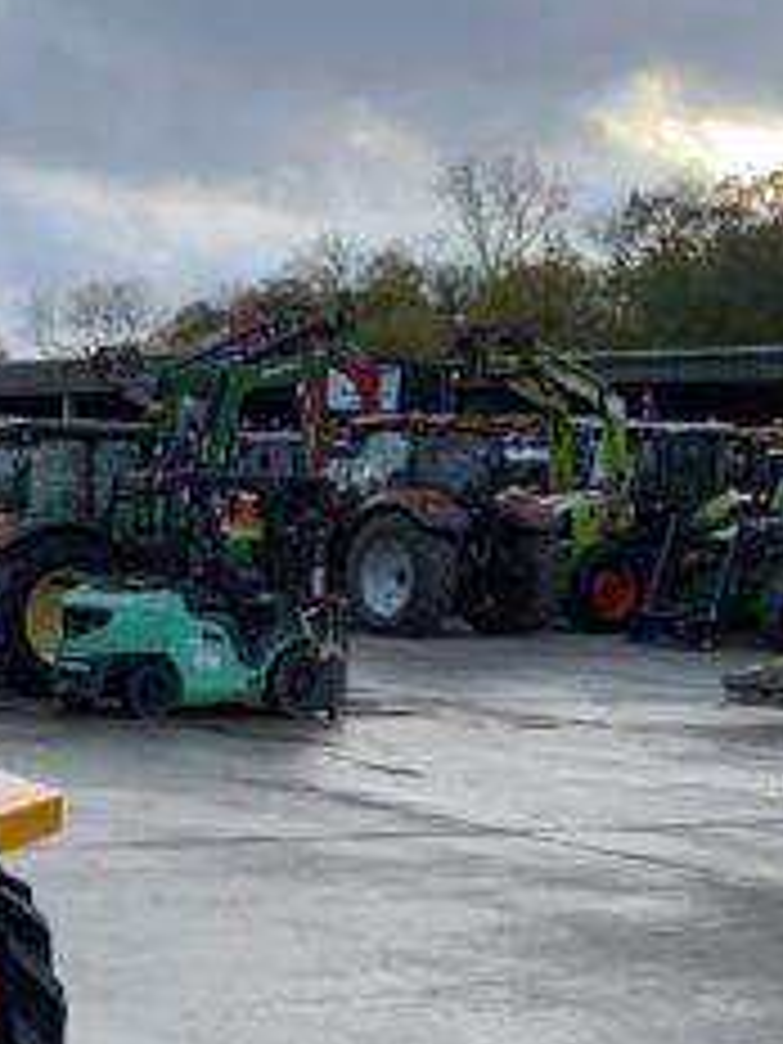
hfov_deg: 17.3
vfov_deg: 24.4
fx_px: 2413
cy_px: 594
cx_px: -252
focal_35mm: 80
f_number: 1.8
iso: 16
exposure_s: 1/261
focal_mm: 3
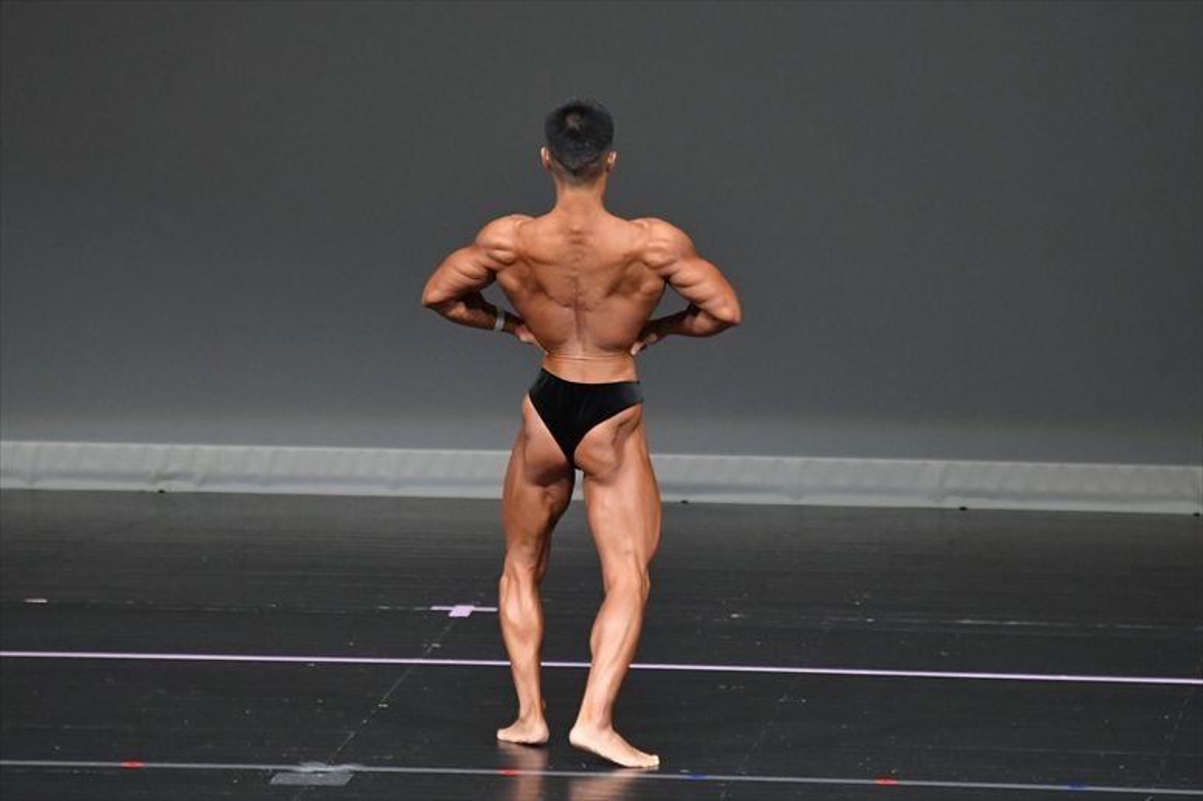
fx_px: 12525
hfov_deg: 5.5
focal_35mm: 375
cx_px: 602
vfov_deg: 3.7
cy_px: 400
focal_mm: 250
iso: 4000
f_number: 5.6
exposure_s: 1/400
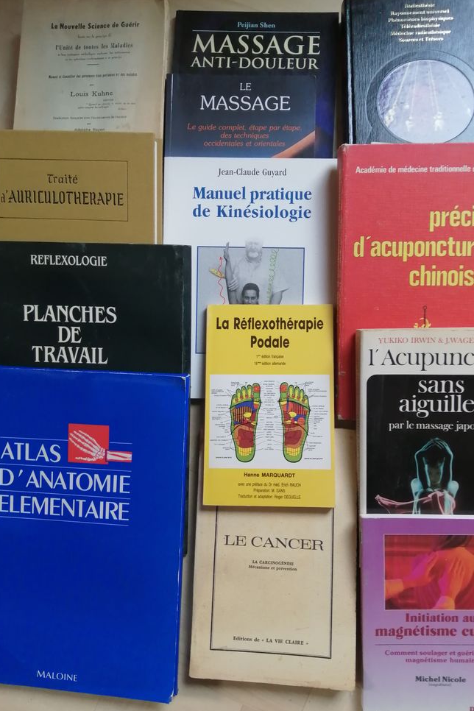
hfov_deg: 46.4
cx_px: 255
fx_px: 553
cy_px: 354
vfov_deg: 65.5
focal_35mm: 28
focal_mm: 3.6
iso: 160
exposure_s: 1/100
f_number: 1.8
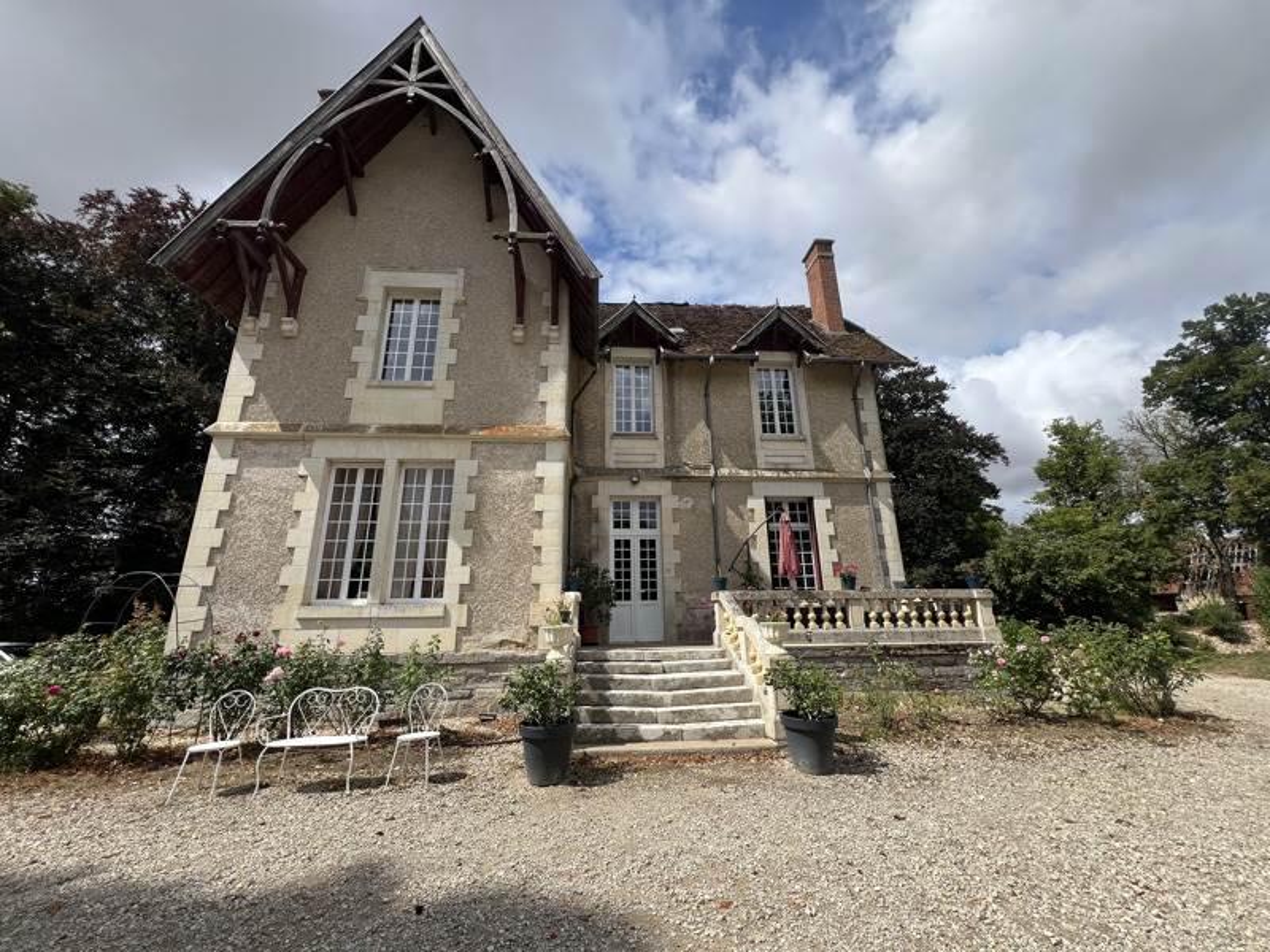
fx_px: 477
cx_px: 635
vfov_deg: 89.9
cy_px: 476
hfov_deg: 106.2
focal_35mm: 13
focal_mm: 1.57
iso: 32
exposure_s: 1/1623
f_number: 1.8
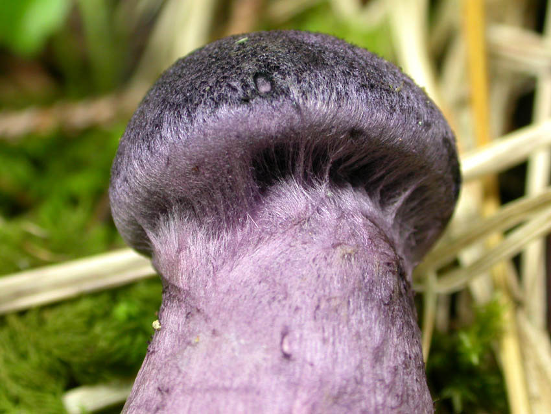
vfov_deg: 10.0
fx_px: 2372
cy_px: 207
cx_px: 276
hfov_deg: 13.2
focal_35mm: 149
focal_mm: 30.8
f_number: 5
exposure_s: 1/48.4
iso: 100
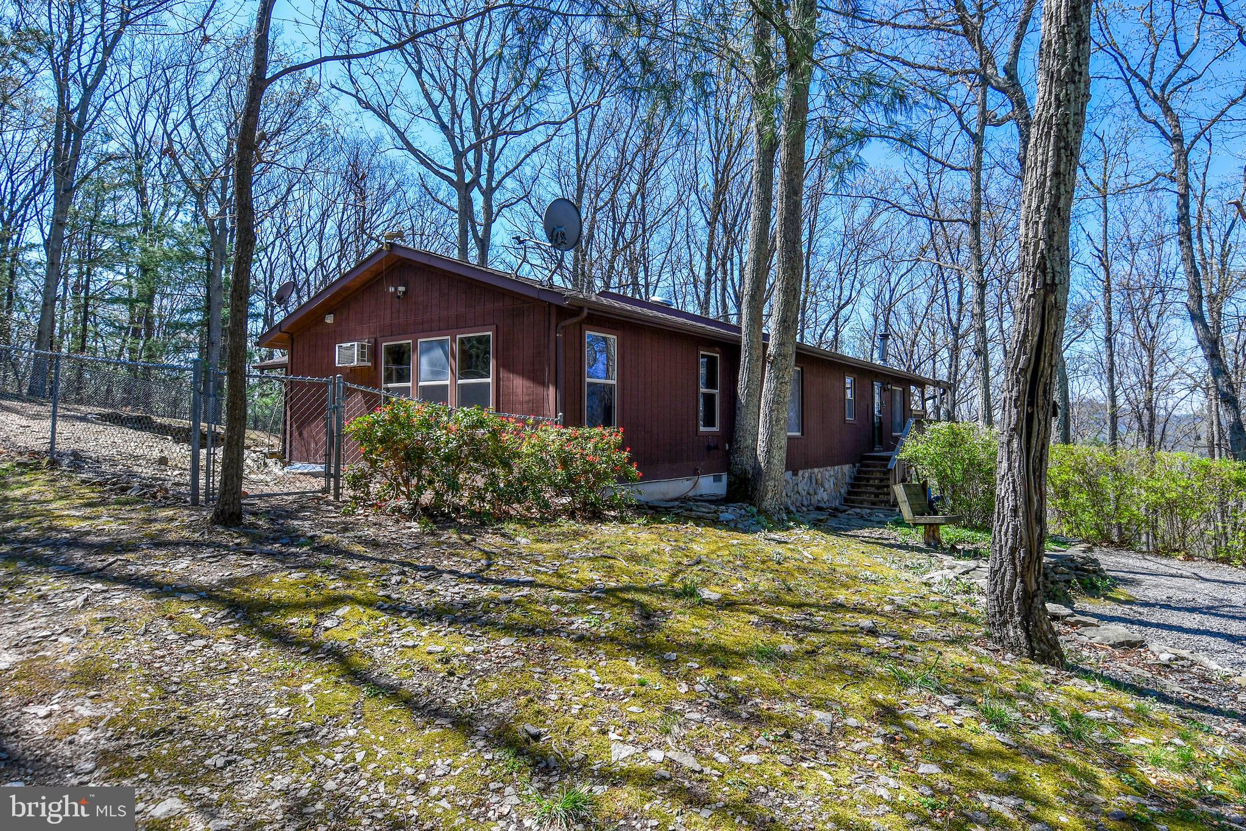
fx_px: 623
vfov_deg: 67.4
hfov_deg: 90.0
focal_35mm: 18
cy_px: 416
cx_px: 623
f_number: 8
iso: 140
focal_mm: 12
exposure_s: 1/250
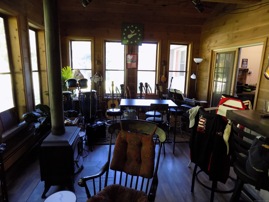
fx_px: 179
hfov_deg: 73.9
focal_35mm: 23
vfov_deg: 58.9
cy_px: 101
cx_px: 134
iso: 400
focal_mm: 4
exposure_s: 1/30
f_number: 3.1
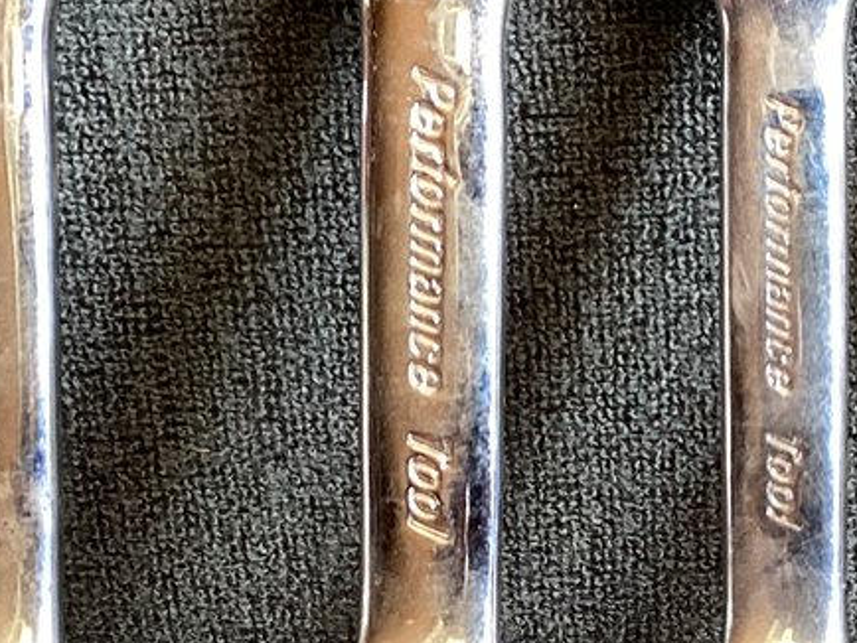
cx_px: 694
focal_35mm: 108
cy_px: 390
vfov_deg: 13.7
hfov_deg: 18.0
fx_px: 2675
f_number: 2.4
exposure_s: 1/50
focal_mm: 3.3
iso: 100
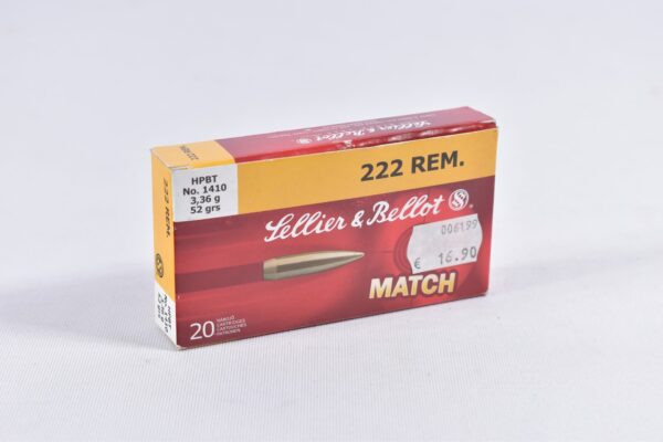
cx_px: 332
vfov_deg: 16.6
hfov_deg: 24.6
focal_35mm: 82
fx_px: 1519
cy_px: 221
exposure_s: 1/50
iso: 640
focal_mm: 55
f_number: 5.6
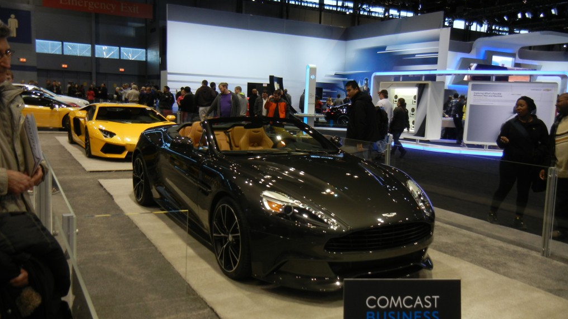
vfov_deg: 35.6
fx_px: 497
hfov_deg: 59.5
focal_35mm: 33
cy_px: 167
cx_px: 286
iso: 178
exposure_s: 1/57.1
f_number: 3.5
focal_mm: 5.4
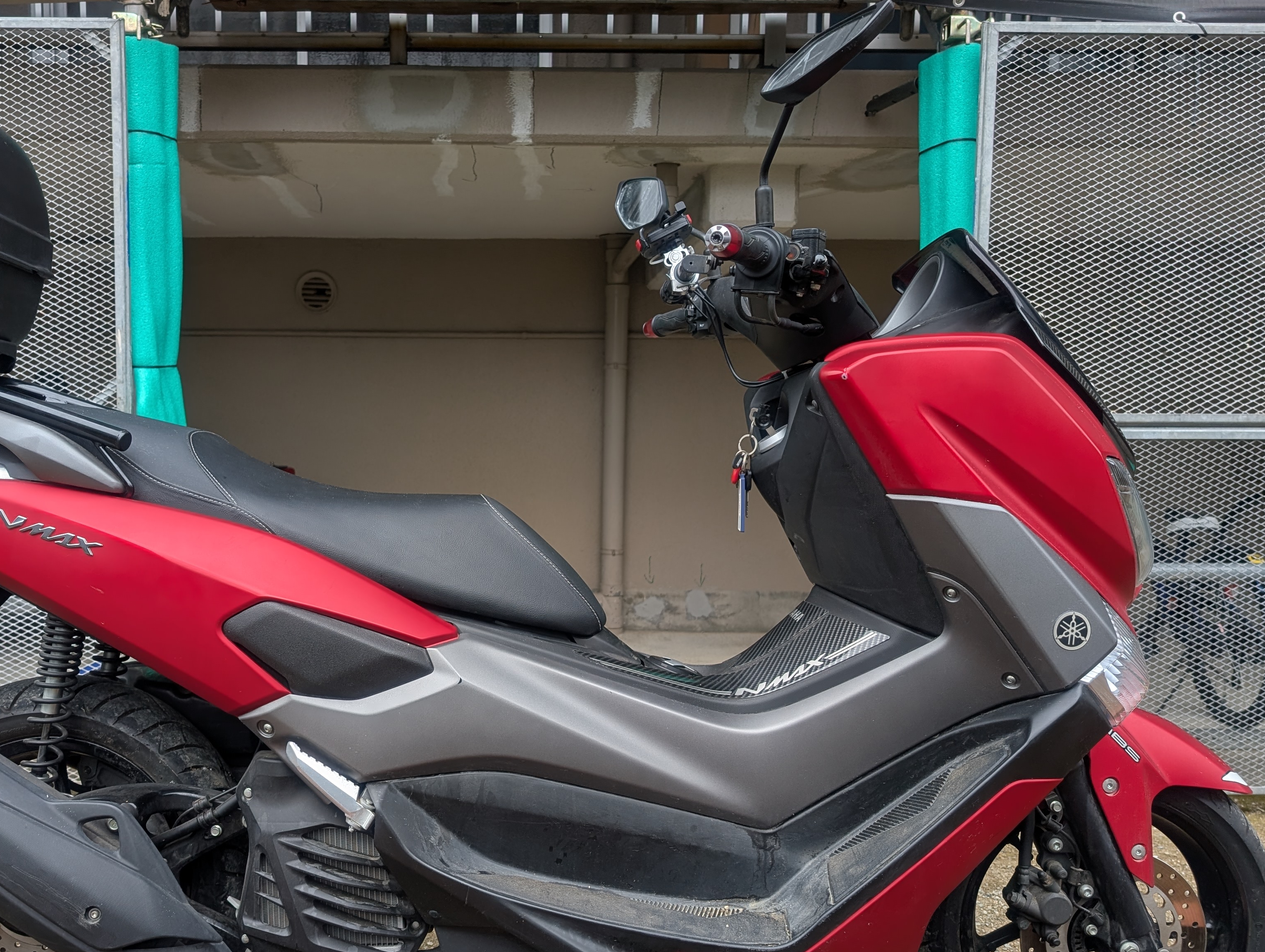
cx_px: 496
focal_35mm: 32
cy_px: 542
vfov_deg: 44.2
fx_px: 1171
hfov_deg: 56.3
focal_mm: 6.9
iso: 19
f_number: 1.68
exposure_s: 1/34.6
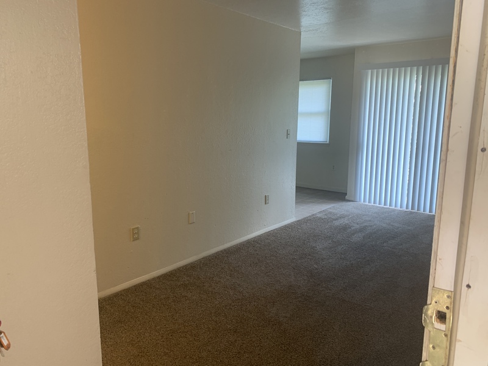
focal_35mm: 26
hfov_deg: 67.3
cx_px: 244
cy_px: 183
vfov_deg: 53.1
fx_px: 367
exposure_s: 1/60
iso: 125
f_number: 1.8
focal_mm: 4.25
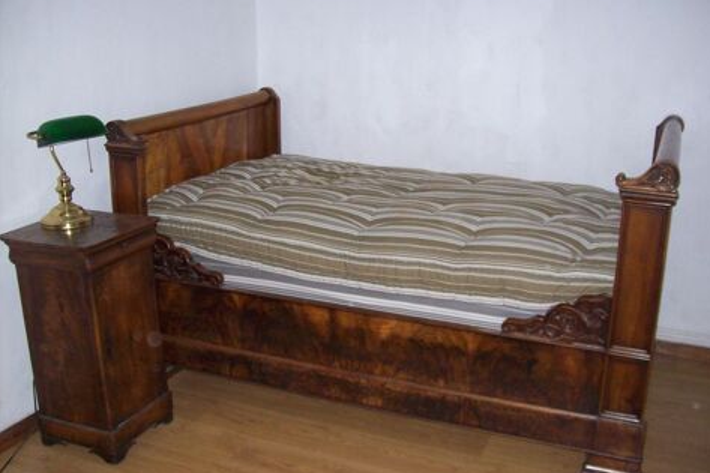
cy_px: 246
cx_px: 359
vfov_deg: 35.0
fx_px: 749
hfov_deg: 50.7
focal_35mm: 38
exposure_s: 1/64
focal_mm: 6
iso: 200
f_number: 2.7
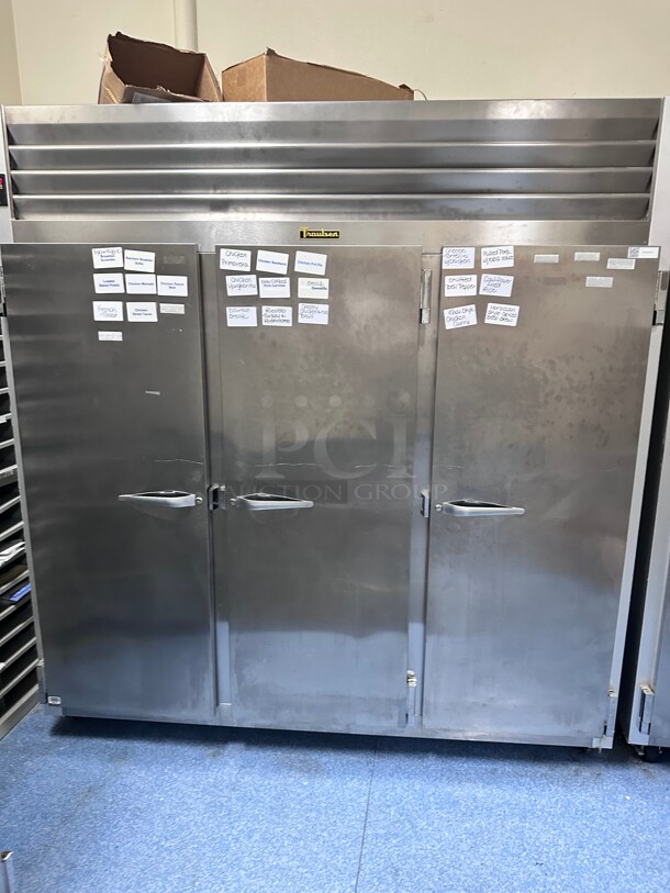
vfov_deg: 71.6
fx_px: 619
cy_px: 446
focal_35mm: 24
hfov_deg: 56.8
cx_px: 335
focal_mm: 6.86
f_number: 1.78
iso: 500
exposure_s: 1/60
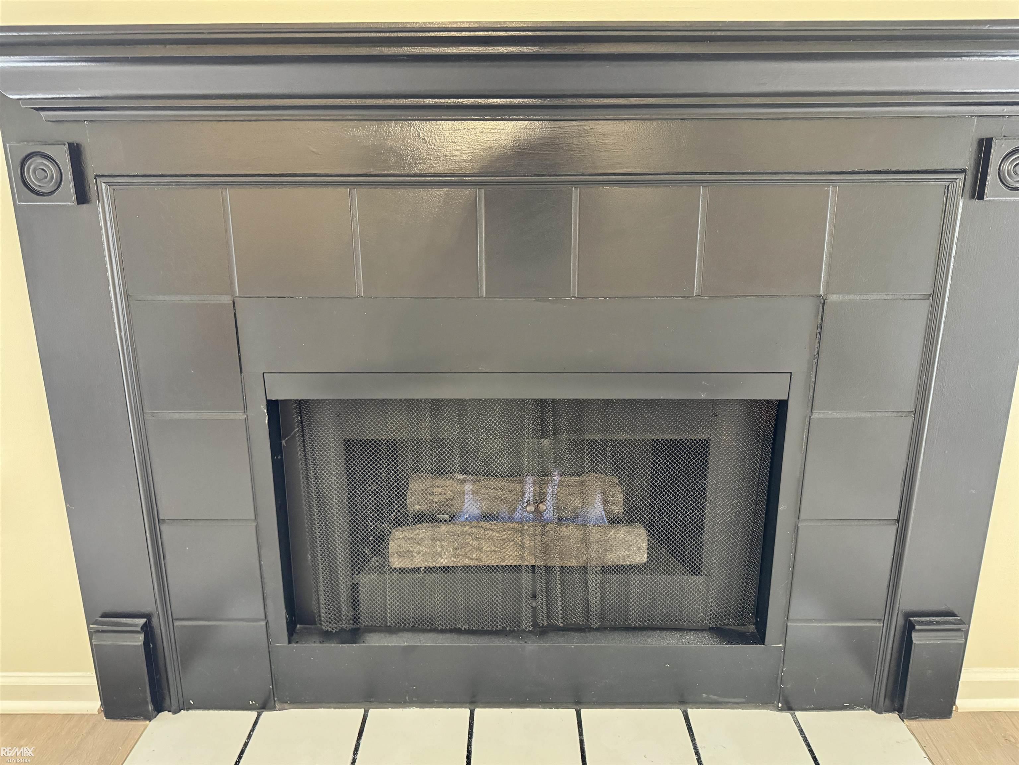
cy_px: 382
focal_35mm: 24
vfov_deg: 56.8
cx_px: 510
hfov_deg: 71.6
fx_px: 706
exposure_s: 1/40
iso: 800
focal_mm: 6.76
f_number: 1.78
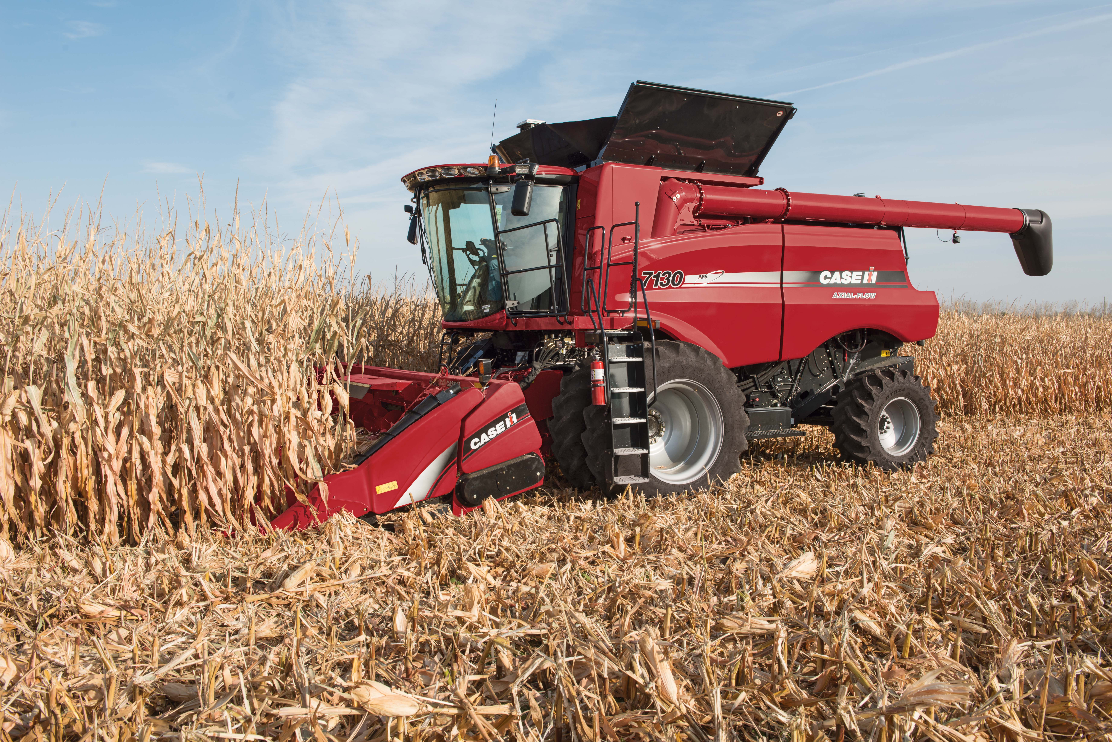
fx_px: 958
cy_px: 371
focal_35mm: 31
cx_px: 556
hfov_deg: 60.3
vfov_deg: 42.4
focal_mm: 31
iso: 100
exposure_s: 1/125
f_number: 8
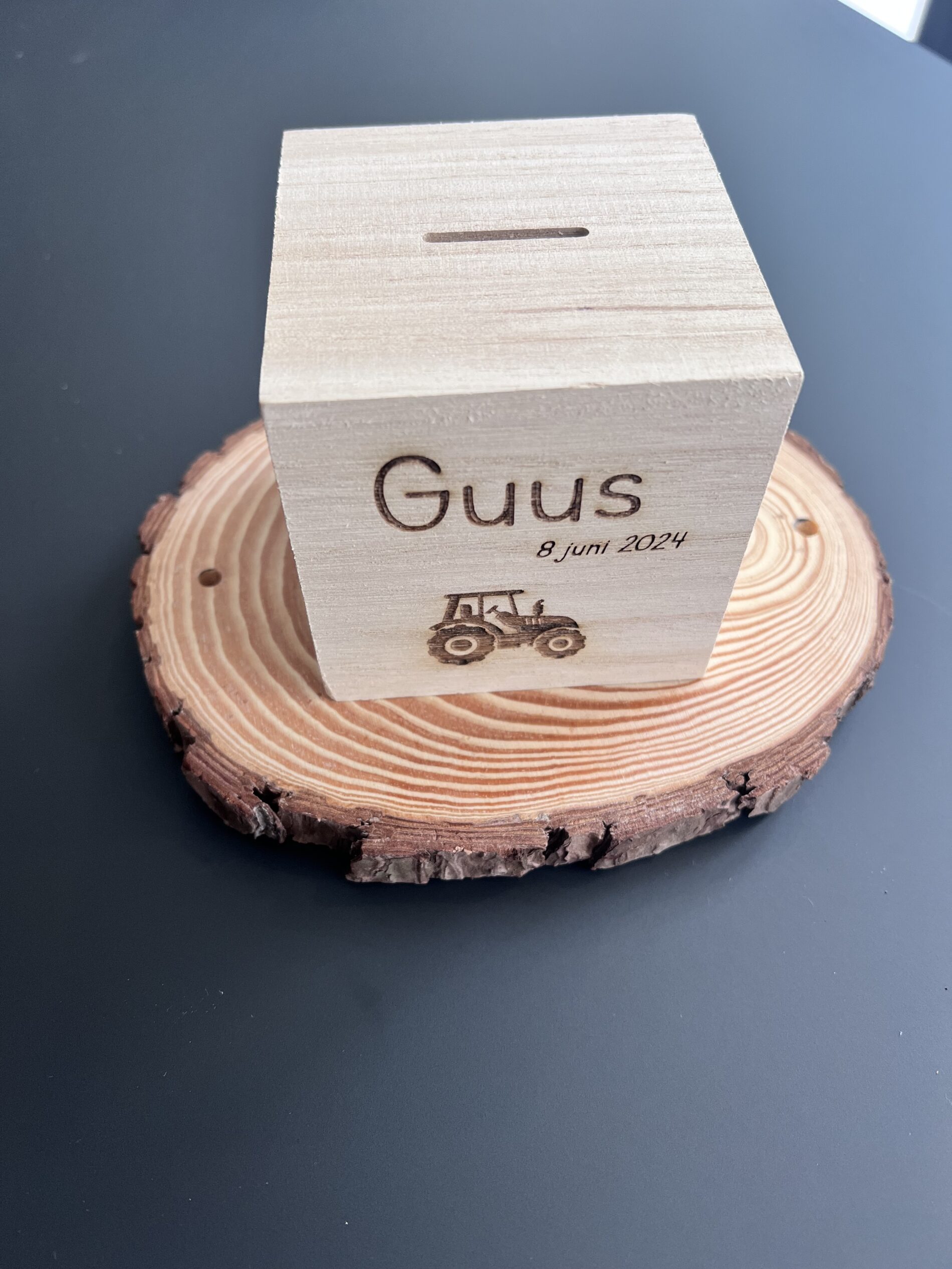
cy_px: 634
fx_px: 953
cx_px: 476
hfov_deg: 53.1
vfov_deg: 67.3
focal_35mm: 26
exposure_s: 1/121
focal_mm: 5.7
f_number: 1.5
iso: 100
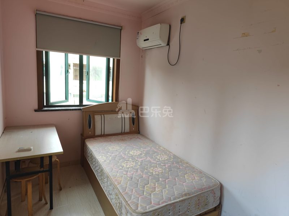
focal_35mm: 38
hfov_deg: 49.0
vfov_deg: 37.7
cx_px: 144
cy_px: 108
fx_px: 317
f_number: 1.95
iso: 50
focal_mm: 7.59
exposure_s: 1/101
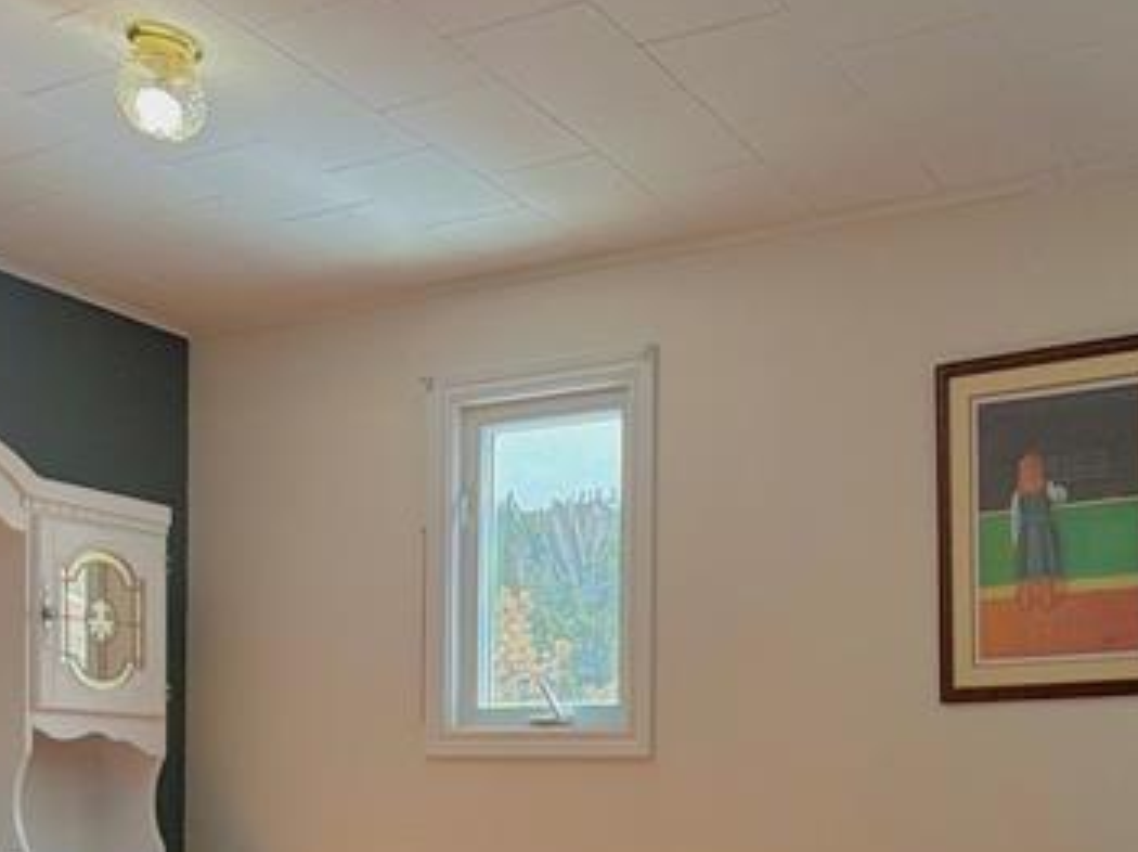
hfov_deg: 43.8
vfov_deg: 33.0
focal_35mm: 41
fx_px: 1347
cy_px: 793
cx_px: 894
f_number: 2.2
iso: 100
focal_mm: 2.22
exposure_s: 1/120
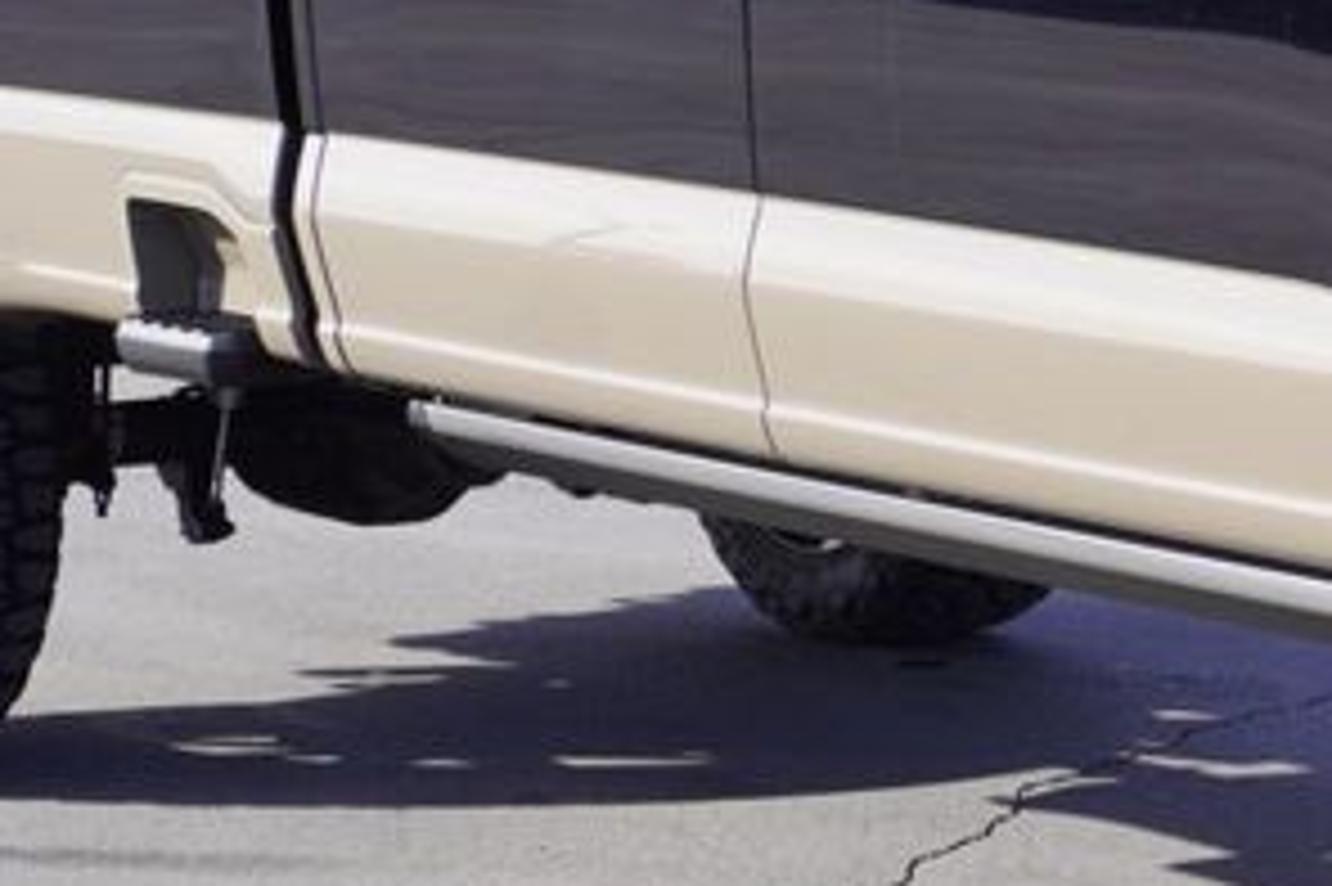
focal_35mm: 151
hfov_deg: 13.2
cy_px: 400
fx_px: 5574
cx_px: 1620
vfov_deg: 9.1
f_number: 8
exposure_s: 1/100
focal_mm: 29
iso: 100
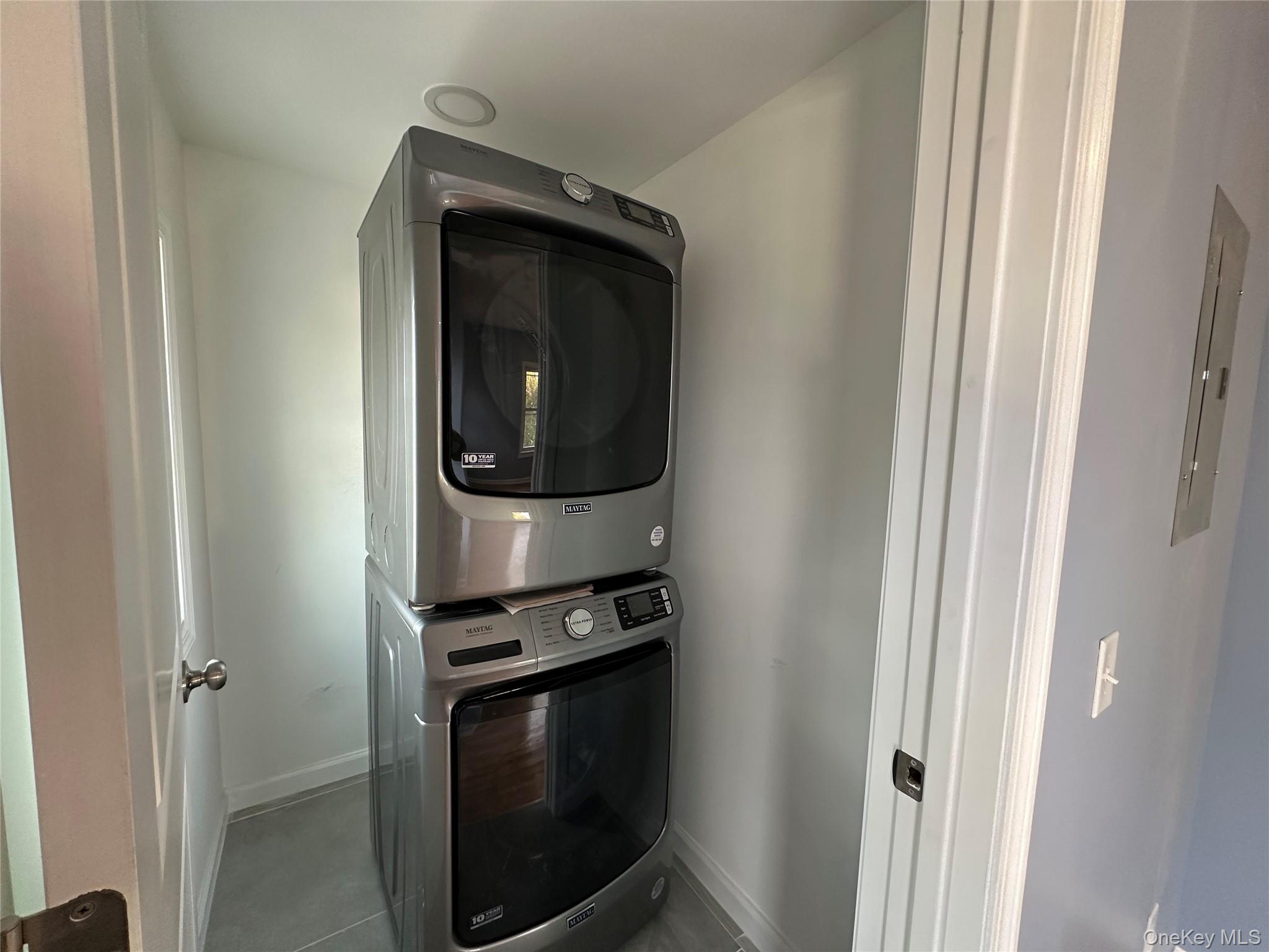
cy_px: 476
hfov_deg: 102.1
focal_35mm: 14
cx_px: 634
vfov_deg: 85.7
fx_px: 513
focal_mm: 2.22
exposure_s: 1/60
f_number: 2.2
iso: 160
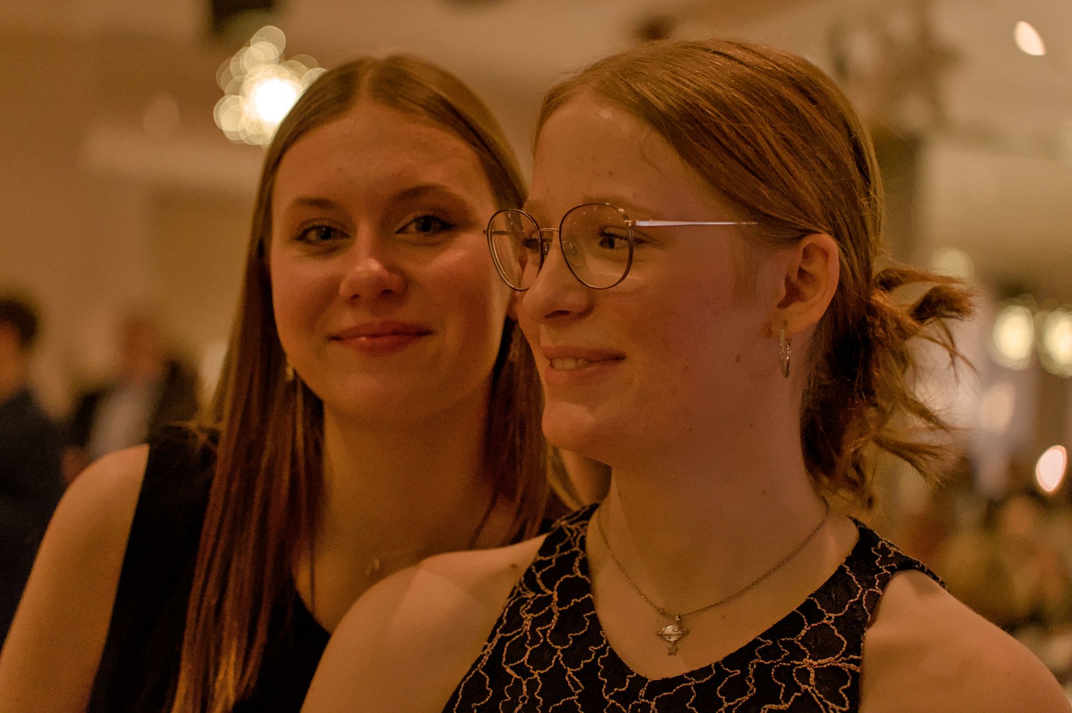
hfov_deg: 27.0
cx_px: 536
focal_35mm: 75
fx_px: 2231
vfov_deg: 18.2
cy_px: 356
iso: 6400
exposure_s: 1/100
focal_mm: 75
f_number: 2.8
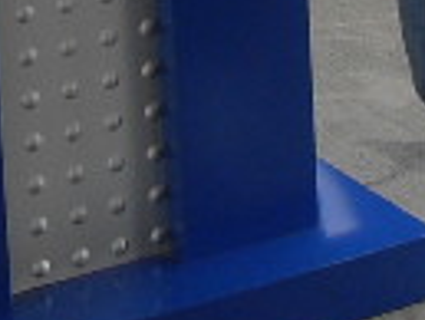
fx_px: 3306
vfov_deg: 5.1
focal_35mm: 269
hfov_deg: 7.3
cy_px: -765
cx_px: 540
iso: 80
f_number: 2.8
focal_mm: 6.3
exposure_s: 1/125
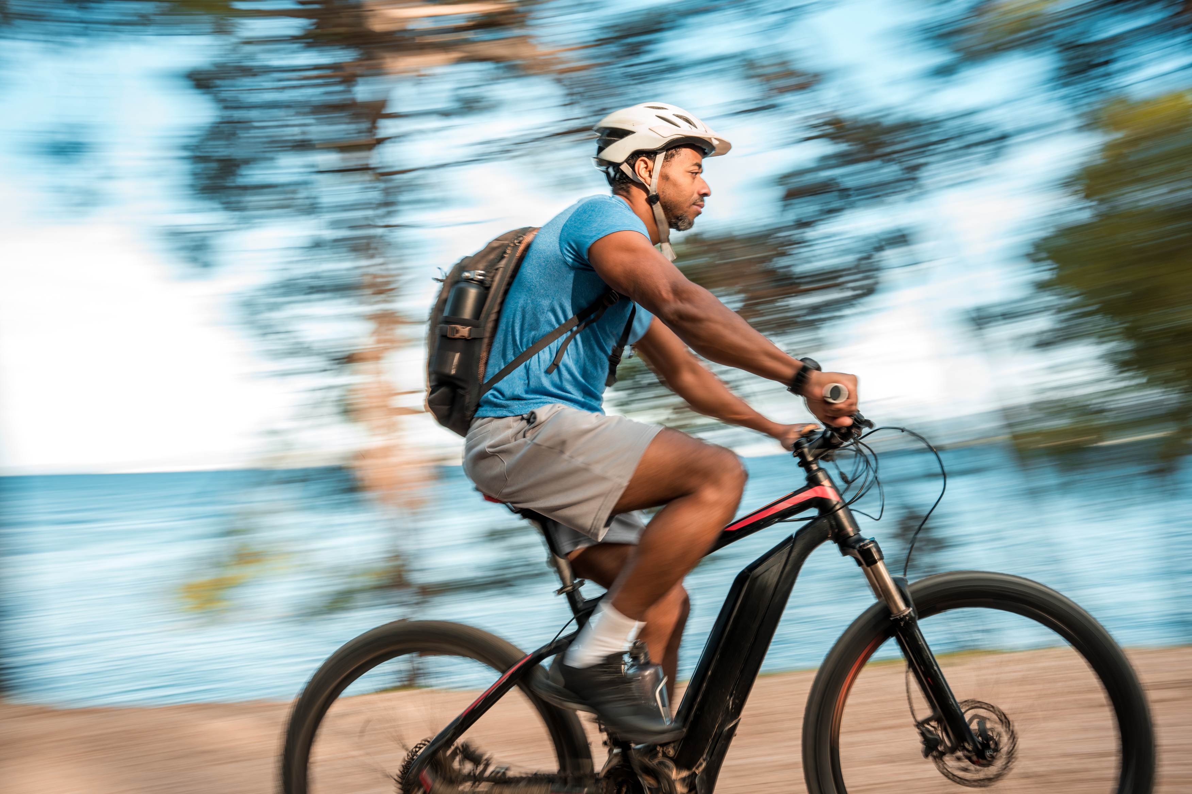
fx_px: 1159
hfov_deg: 54.4
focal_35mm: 35
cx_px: 596
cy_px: 397
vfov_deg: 37.9
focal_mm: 35
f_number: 7.1
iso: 50
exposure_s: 1/30
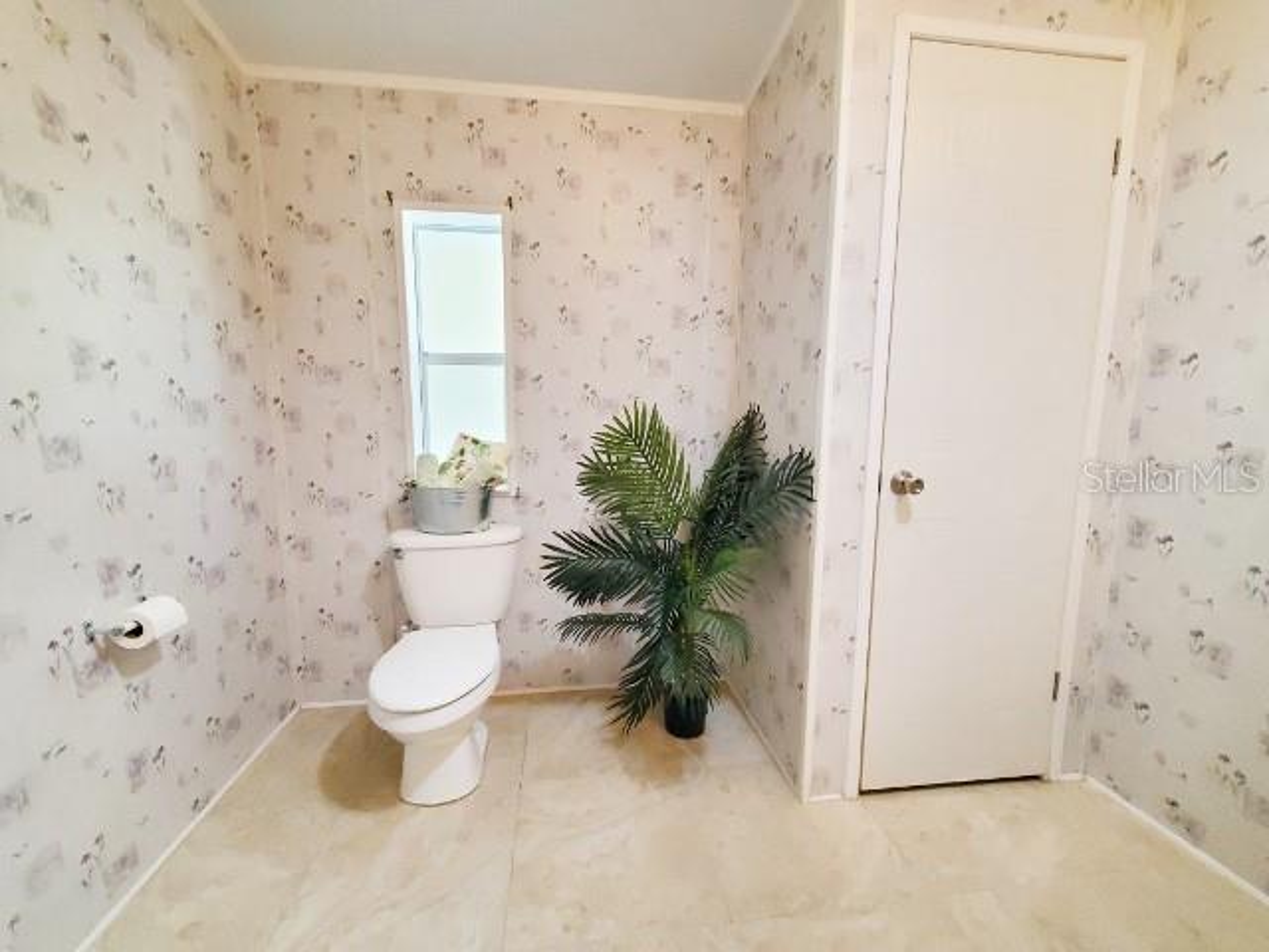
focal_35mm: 13
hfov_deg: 106.2
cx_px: 634
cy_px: 476
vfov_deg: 89.9
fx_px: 477
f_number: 2.2
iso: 500
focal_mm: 1.8
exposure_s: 1/60
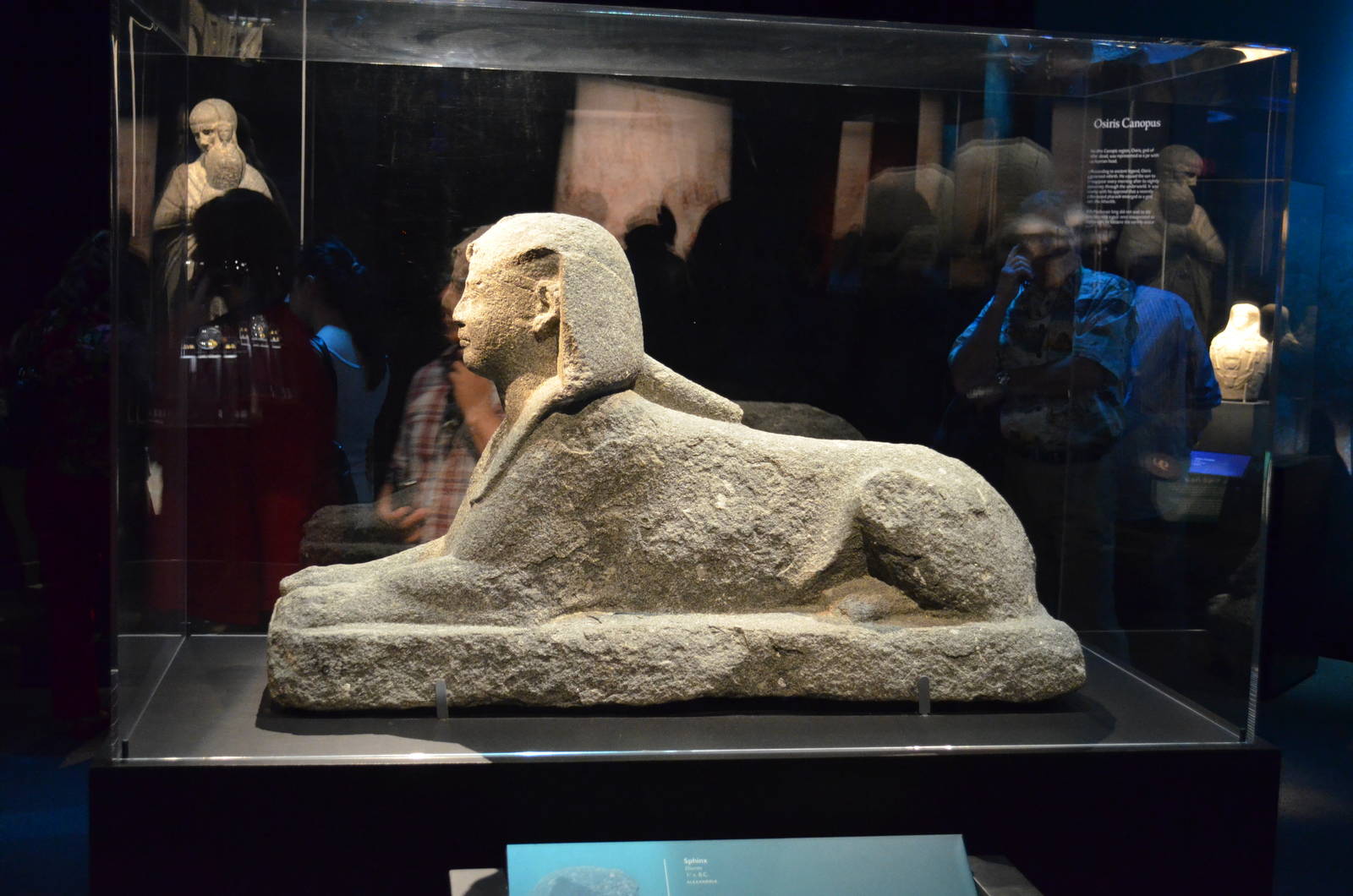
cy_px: 448
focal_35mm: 45
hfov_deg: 43.7
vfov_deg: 29.7
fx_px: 1688
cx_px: 676
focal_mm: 30
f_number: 4.5
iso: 3200
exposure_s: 1/15
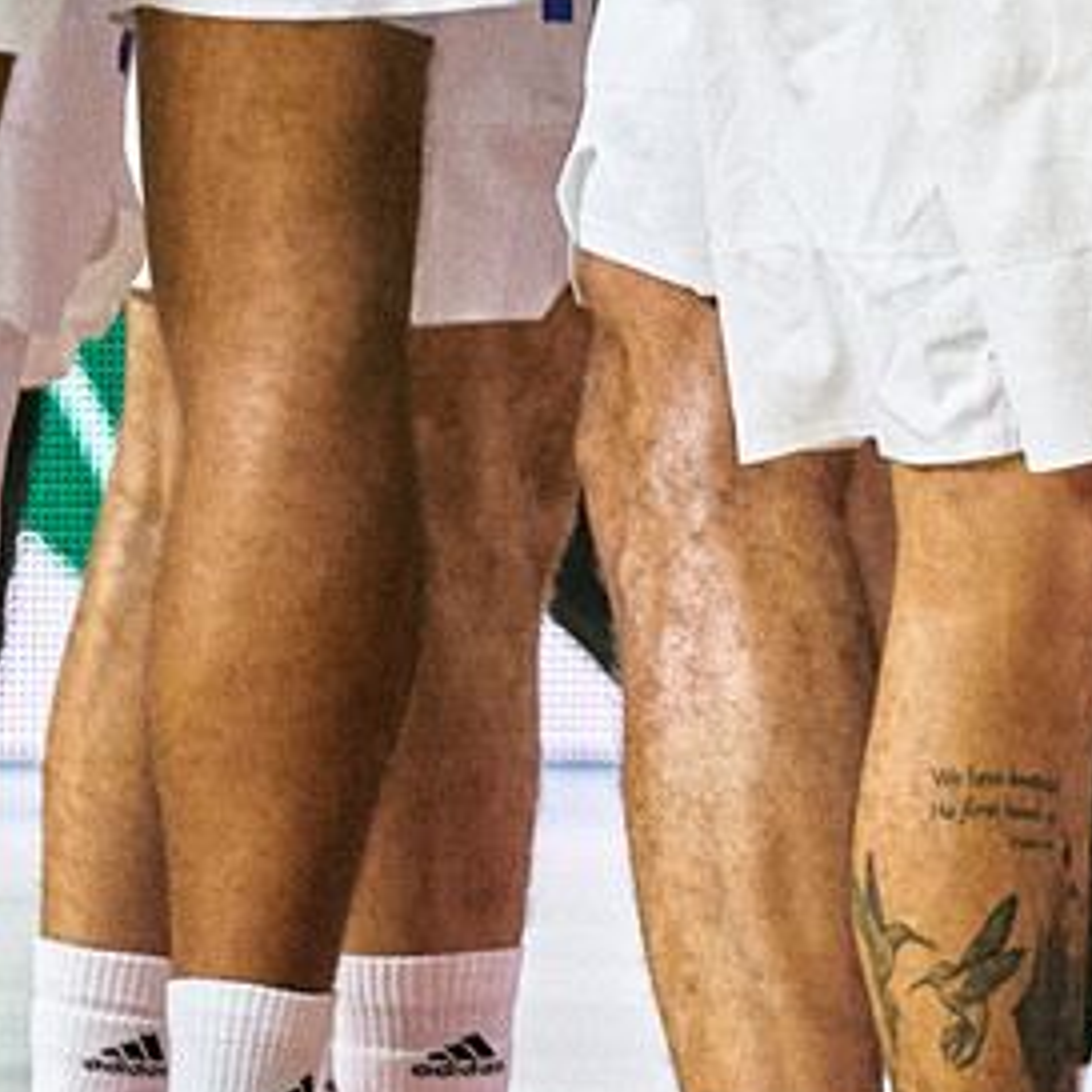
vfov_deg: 2.0
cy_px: -670
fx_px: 31943
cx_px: 1820
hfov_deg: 2.0
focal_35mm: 895
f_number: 4.5
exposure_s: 1/1000
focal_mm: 144
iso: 2000
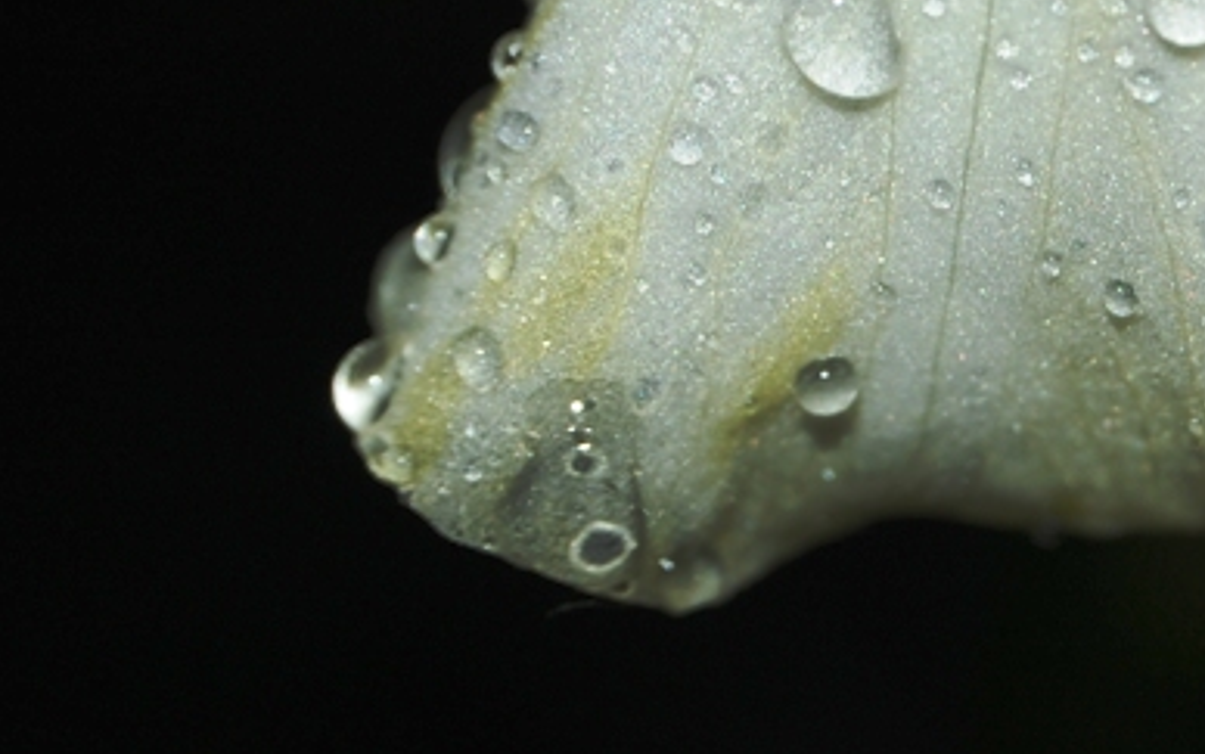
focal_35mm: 173
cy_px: 99
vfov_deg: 7.6
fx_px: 5686
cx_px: 1130
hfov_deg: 12.0
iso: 200
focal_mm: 55
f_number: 5.6
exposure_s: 1/125
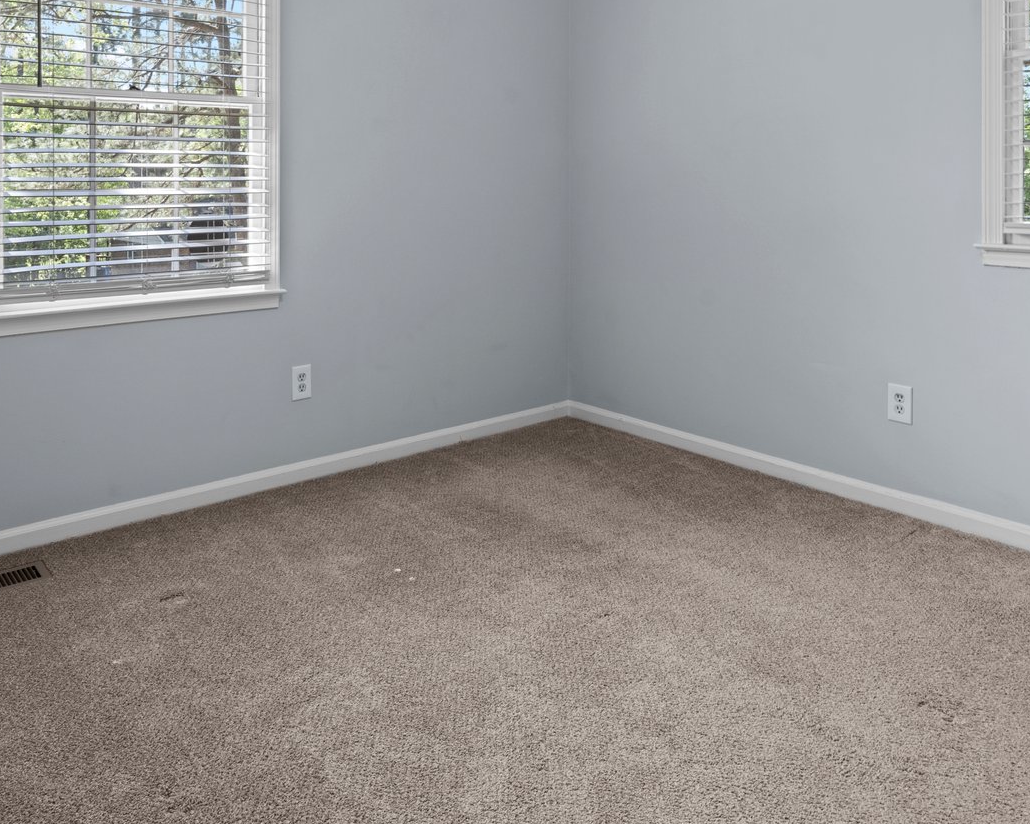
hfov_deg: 62.2
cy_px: 166
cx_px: 481
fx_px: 854
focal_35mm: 28
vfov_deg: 48.6
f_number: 7.1
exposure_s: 1/5
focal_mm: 15
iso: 400
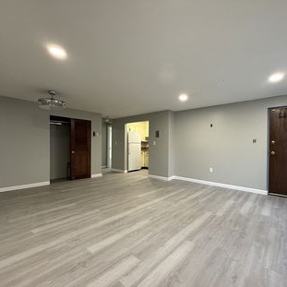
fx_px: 159
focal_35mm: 17
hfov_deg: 83.5
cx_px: 163
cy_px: 147
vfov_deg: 84.0
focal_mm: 2.22
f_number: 2.2
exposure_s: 1/60
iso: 320
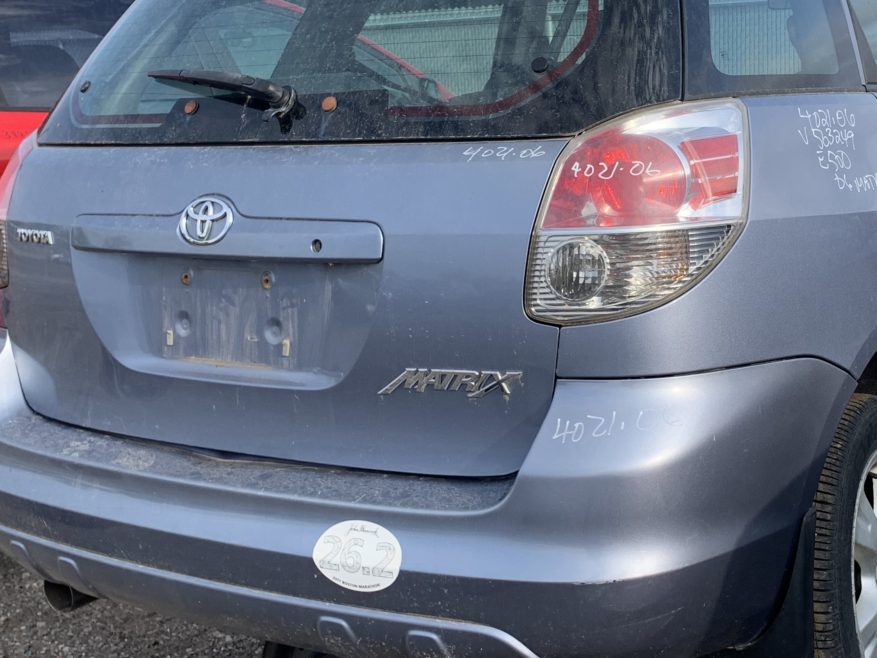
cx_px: 665
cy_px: 275
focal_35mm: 49
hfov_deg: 37.9
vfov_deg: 29.6
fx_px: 1242
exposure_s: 1/911
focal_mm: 4.25
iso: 25
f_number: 1.8
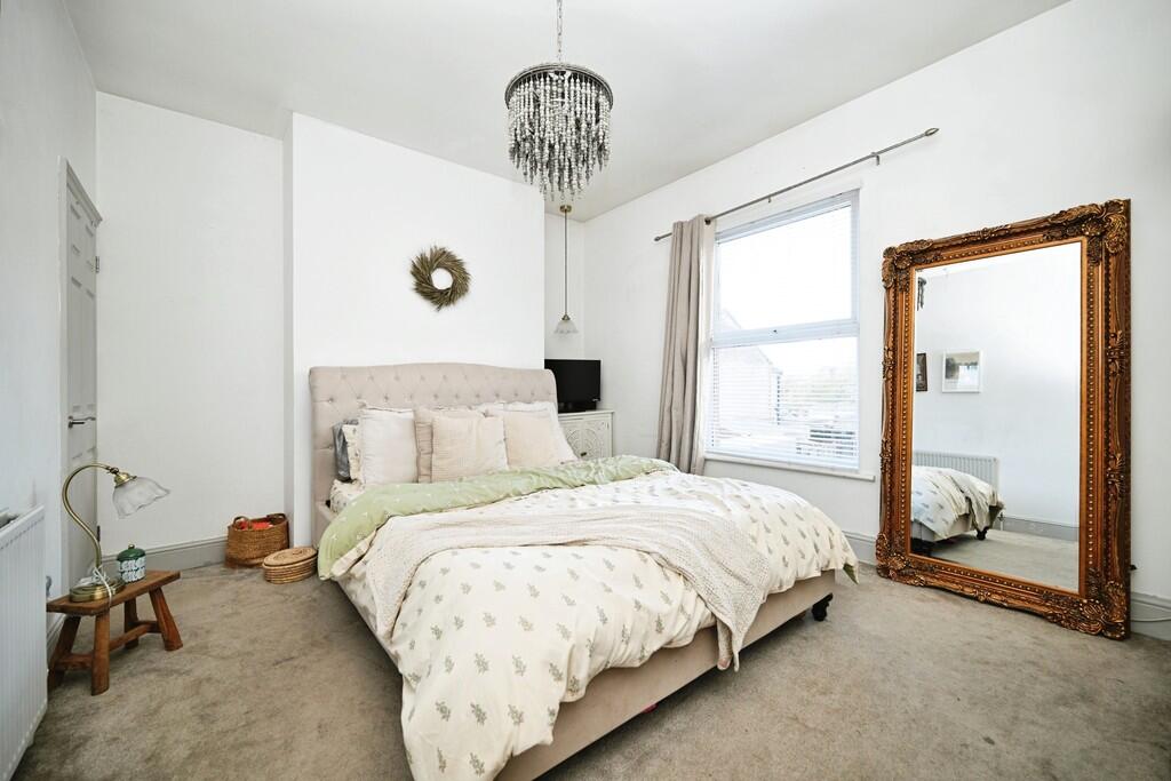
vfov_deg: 79.2
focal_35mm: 14
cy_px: 390
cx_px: 586
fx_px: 472
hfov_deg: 102.3
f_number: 4
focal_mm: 14.5
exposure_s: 1/60
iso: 400
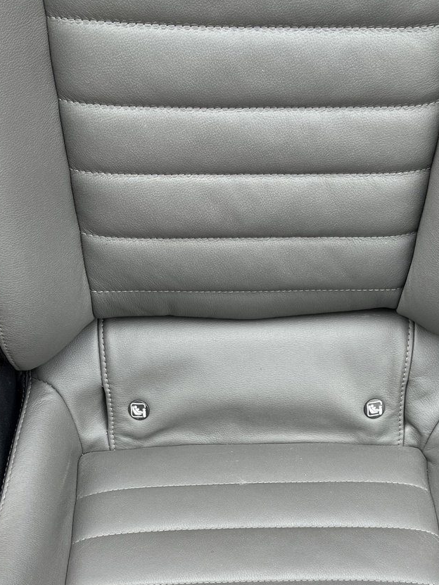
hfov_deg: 29.1
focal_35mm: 50
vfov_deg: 36.5
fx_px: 845
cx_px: 246
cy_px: 489
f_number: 1.6
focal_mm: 5.1
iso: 50
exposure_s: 1/316
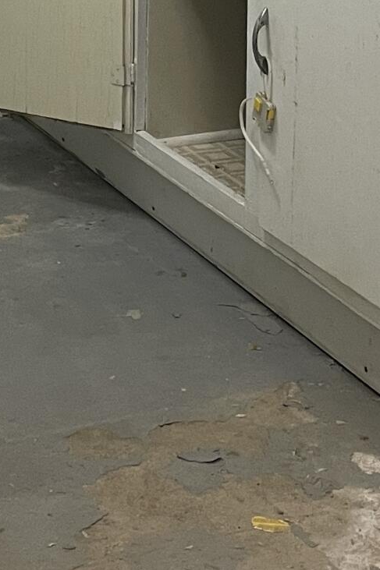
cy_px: -234
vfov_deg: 17.0
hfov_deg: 12.3
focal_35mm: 111
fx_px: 1758
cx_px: 229
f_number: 1.6
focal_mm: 4.2
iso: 160
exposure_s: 1/60
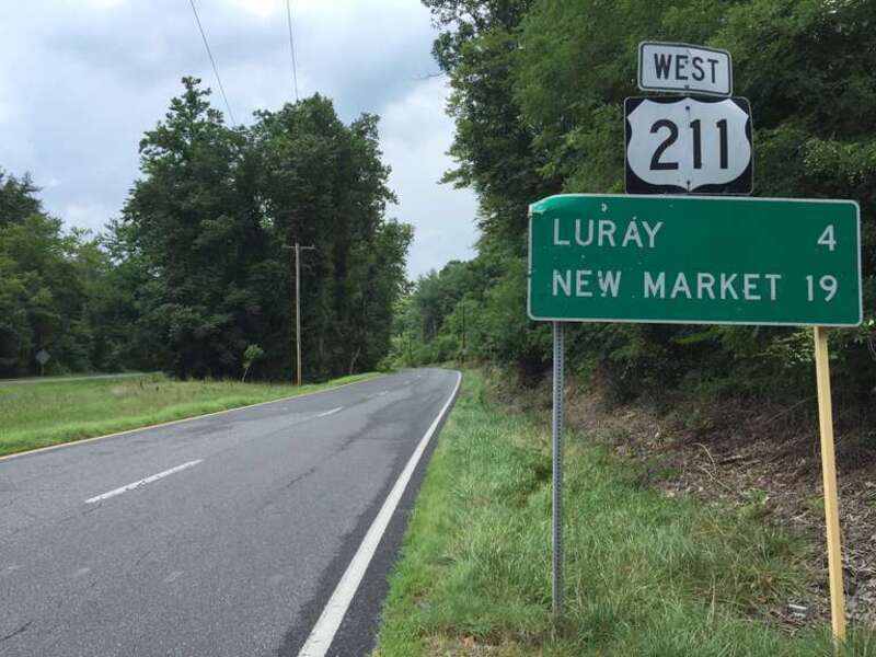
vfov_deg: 48.2
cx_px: 438
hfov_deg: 61.7
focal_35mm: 29
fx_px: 734
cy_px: 328
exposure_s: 1/1199
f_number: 2.2
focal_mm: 4.15
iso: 32
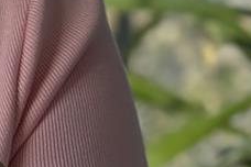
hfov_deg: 6.9
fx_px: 2036
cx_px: -189
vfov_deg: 4.6
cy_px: 437
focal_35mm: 292
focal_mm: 6.86
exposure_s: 1/1312
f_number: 1.78
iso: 64
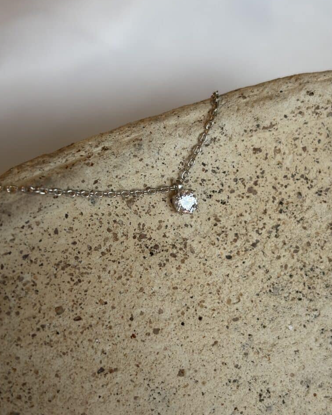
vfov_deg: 34.1
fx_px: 676
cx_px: 165
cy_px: 205
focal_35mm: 55
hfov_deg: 27.6
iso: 64
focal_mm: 5.96
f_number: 1.6
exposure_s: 1/60
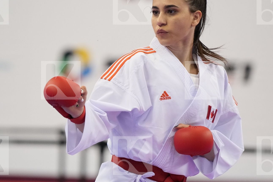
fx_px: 2829
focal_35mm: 373
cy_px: 80
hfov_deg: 5.5
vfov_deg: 3.7
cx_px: 133
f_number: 2.8
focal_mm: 178
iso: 3200
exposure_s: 1/1000
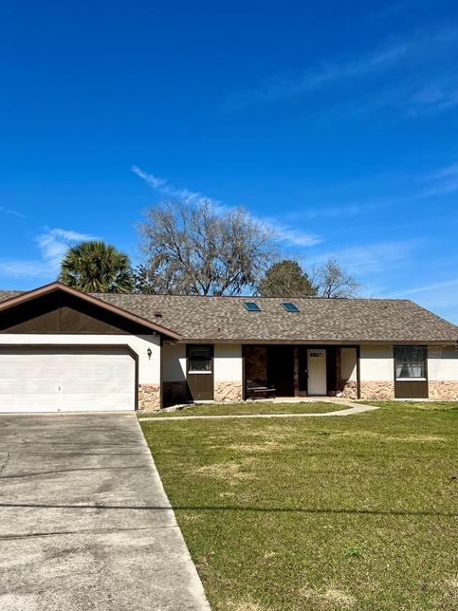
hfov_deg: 45.4
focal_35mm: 31
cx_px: 225
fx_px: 547
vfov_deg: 58.1
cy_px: 347
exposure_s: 1/5882
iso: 50
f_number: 1.5
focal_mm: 5.7
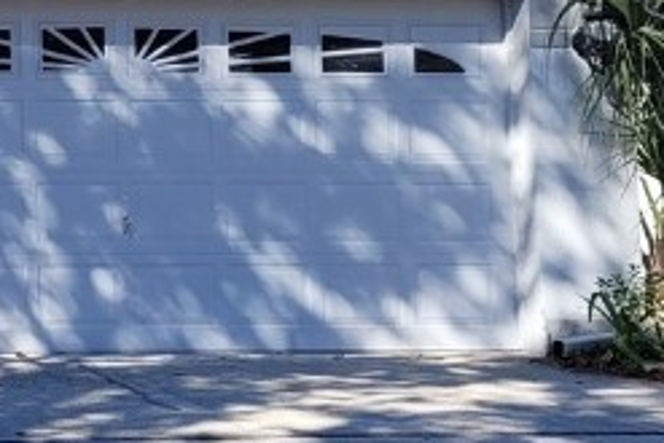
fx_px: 2067
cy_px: 13
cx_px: -481
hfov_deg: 15.9
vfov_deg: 12.1
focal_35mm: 112
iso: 40
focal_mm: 5.4
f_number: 1.8
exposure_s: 1/1195
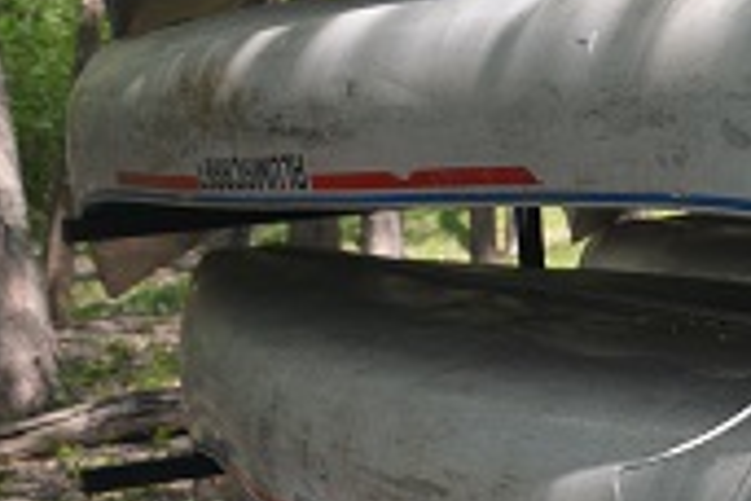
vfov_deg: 10.4
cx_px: 1304
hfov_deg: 14.0
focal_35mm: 132
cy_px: 53
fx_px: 2748
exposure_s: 1/125
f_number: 5.6
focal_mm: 25
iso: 250
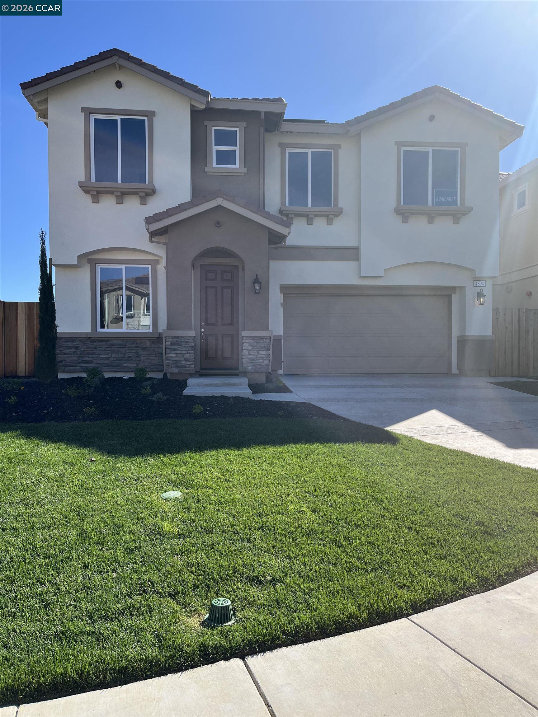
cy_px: 358
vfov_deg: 67.3
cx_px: 269
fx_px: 539
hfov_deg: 53.1
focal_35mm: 26
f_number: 1.6
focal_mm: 5.1
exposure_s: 1/2358
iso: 50
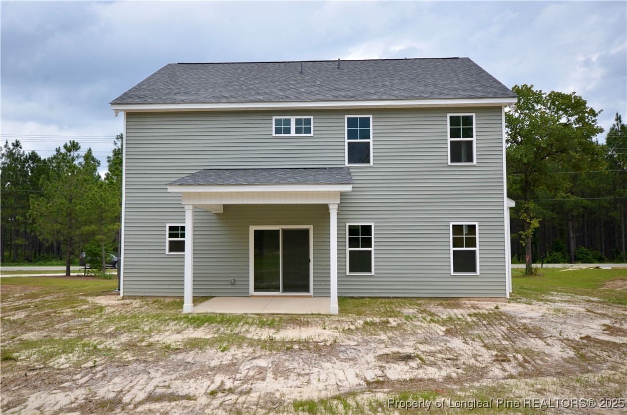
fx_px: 521
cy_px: 208
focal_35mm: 30
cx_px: 314
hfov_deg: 62.0
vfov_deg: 43.4
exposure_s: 1/250
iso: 200
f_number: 8
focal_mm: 20
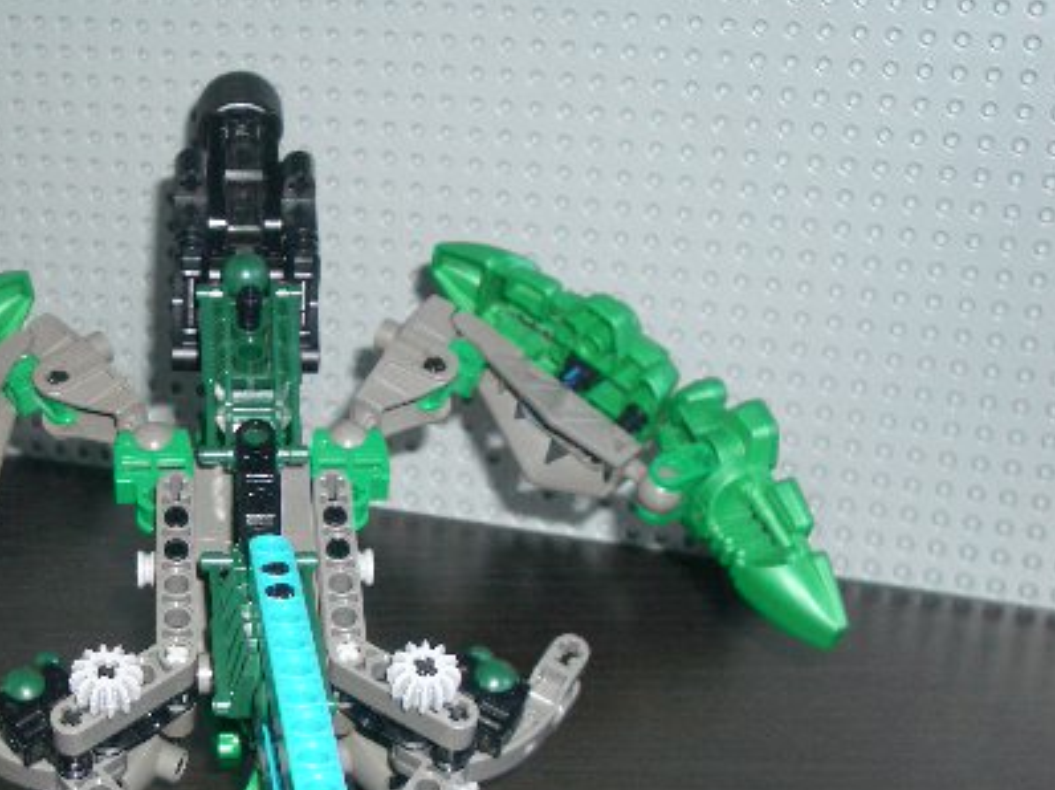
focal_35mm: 66
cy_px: 567
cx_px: 236
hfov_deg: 28.9
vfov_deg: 22.1
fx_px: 2010
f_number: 2.8
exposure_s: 1/60
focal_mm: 6.8
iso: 100
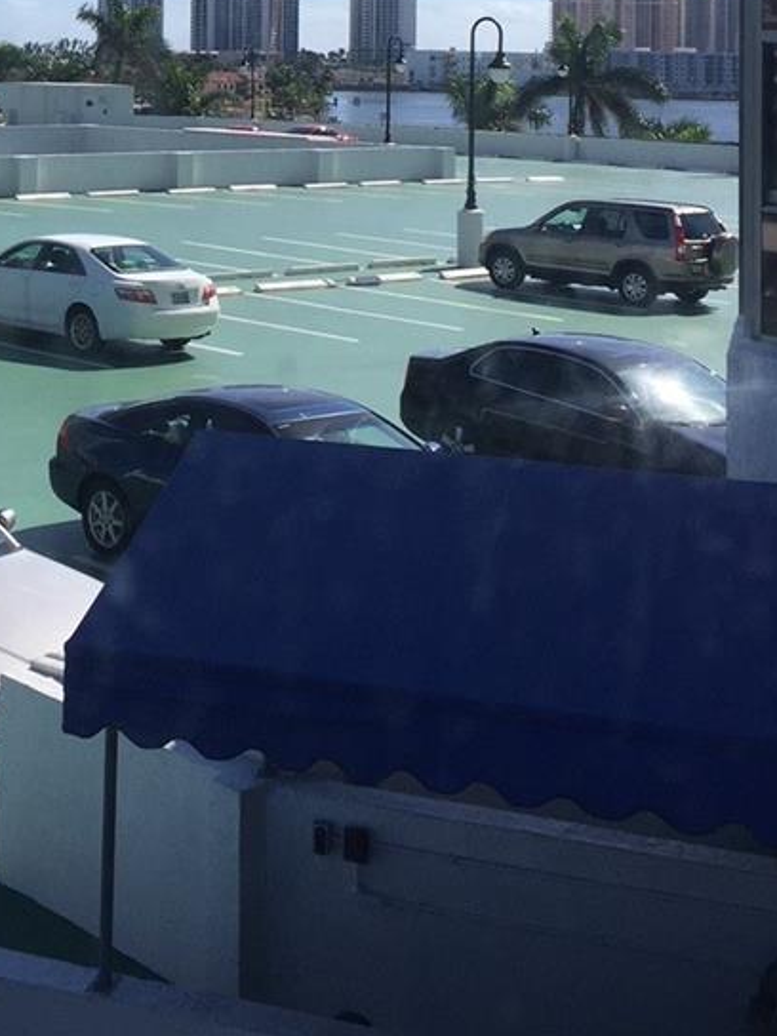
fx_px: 1915
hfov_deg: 22.2
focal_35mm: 64
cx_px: 42
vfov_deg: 28.5
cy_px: 17
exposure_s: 1/1522
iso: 32
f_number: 2.2
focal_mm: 4.15
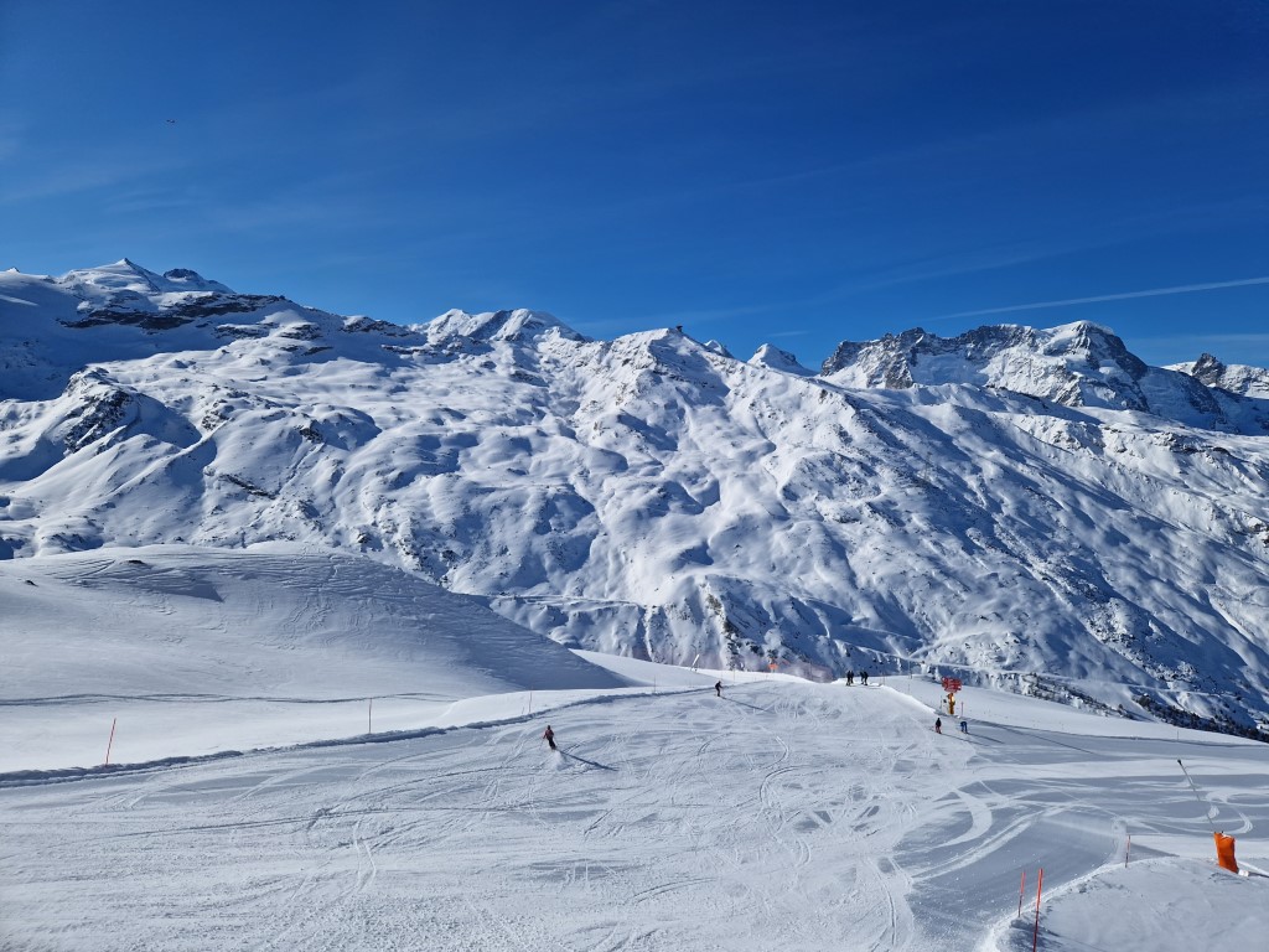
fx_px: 843
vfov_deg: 58.9
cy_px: 476
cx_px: 634
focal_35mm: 23
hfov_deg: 73.9
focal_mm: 5.4
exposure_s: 1/4072
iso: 50
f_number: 1.8
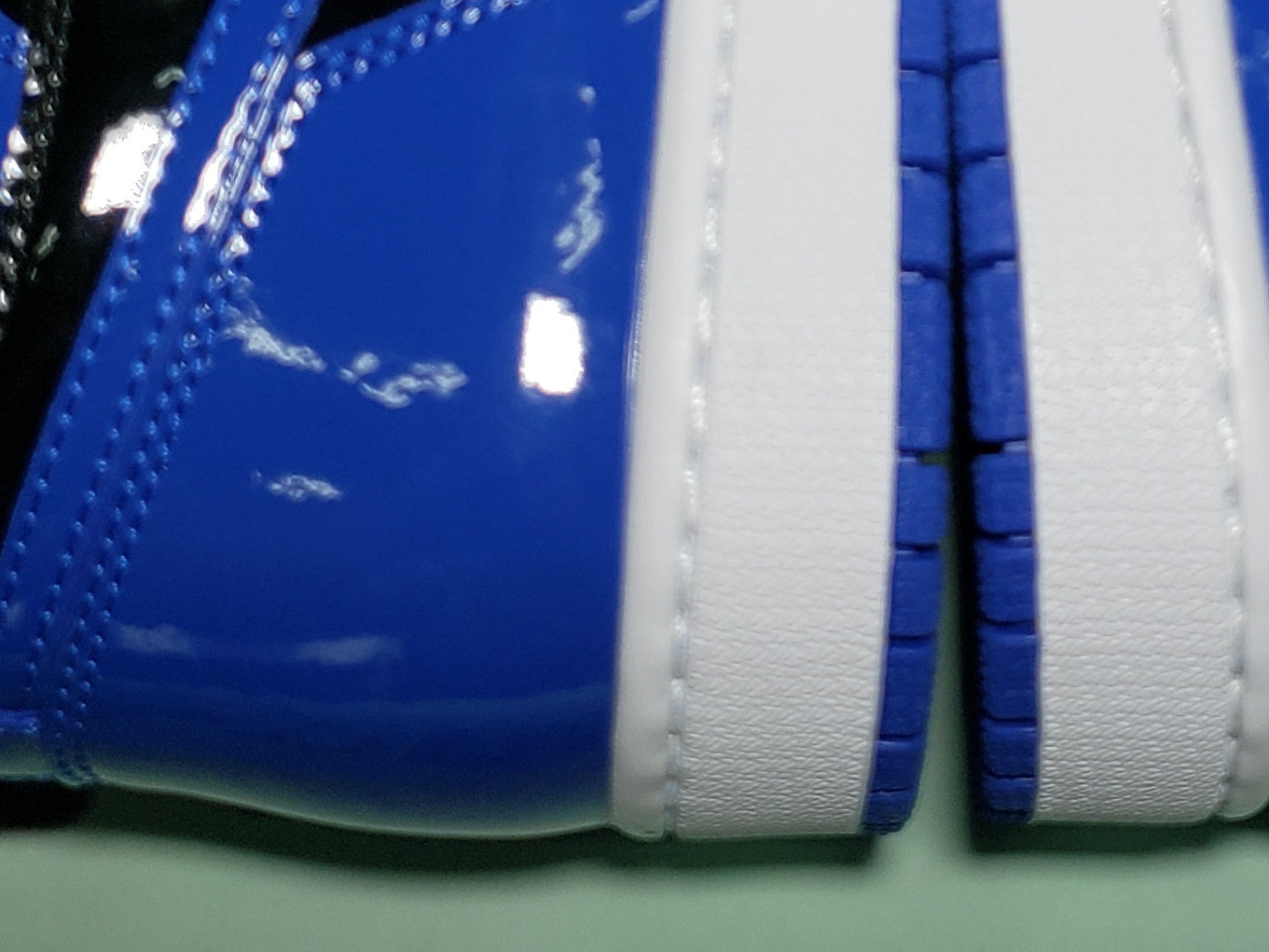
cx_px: 990
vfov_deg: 17.7
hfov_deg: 25.0
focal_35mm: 77
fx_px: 2823
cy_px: -356
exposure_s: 1/622
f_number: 1.5
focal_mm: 4.3
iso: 50
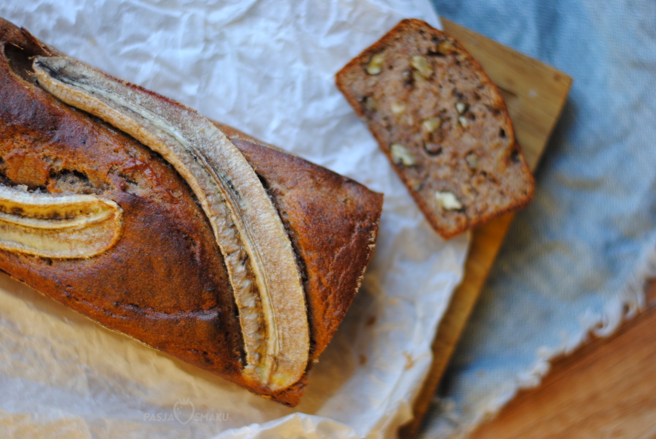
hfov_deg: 27.0
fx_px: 1368
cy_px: 220
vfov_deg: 18.2
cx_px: 328
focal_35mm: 75
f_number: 1.8
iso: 100
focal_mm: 50
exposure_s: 1/13
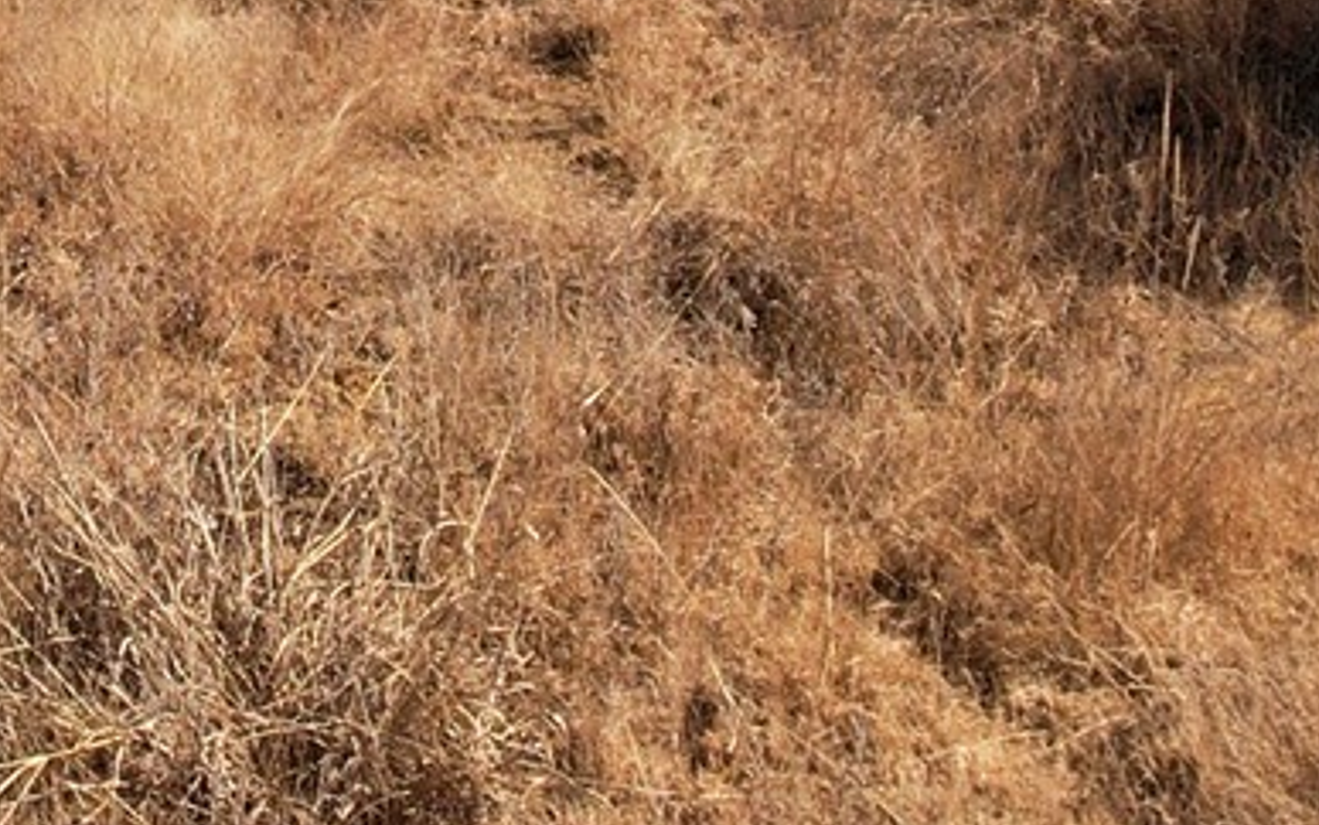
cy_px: -823
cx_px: -51
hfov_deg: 17.2
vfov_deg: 10.2
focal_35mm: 118
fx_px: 4242
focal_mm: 8.38
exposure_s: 1/1600
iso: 150
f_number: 2.8
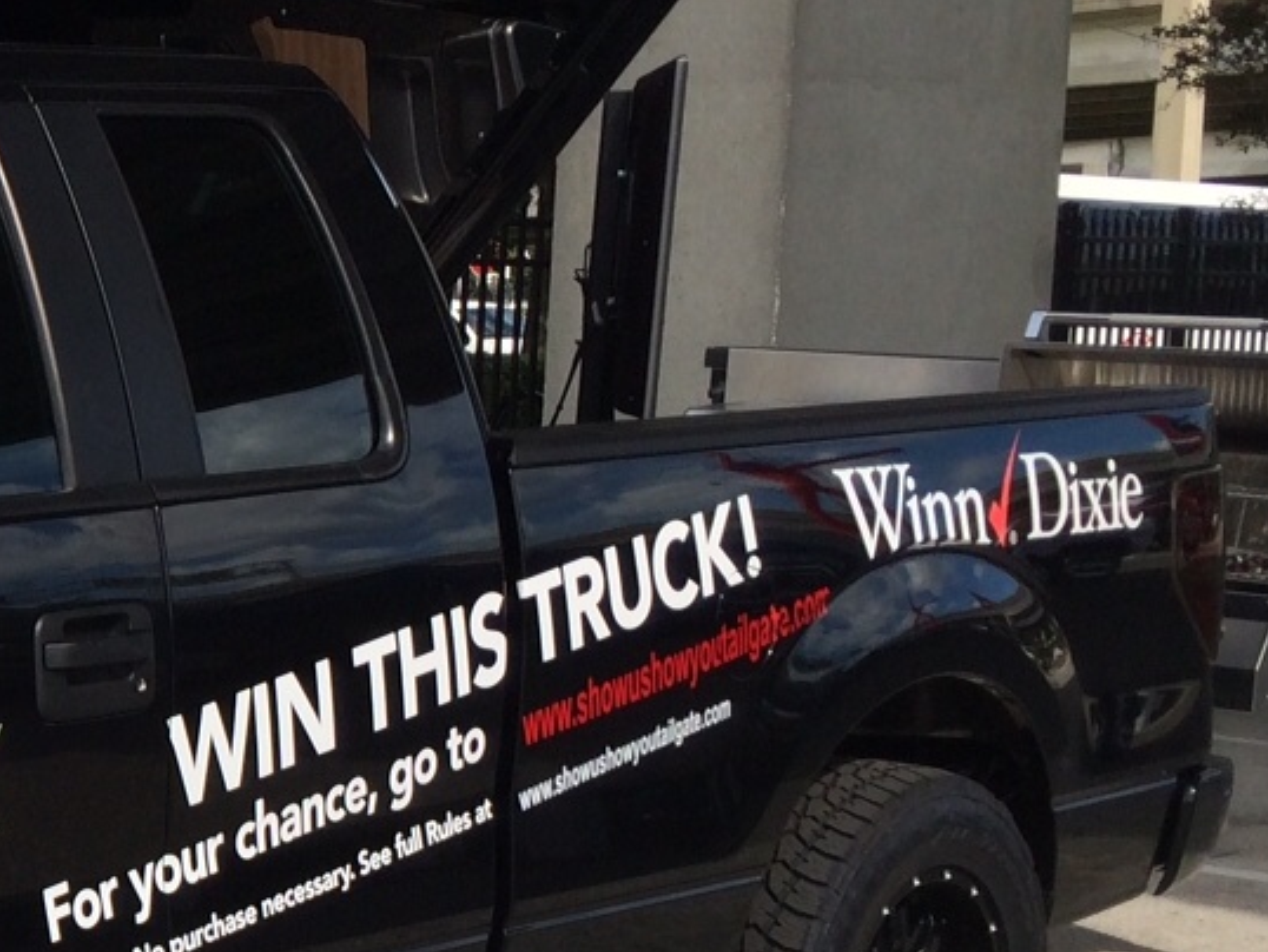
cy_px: 686
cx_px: -589
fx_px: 3335
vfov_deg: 16.2
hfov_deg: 19.1
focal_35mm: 91
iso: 32
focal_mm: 4.12
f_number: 2.2
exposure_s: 1/1709
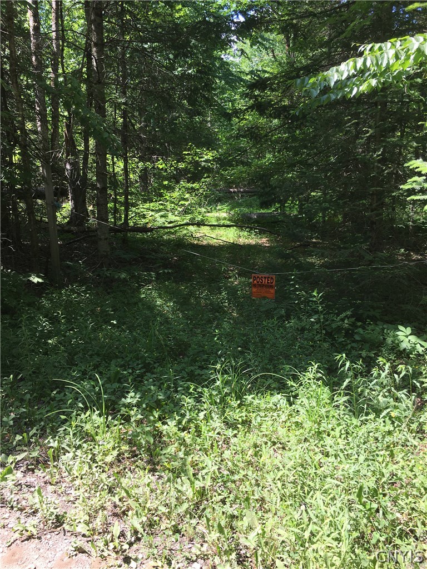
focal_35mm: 29
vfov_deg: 61.7
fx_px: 477
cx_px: 214
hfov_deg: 48.2
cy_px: 284
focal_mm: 4.15
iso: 25
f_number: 2.2
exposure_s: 1/309
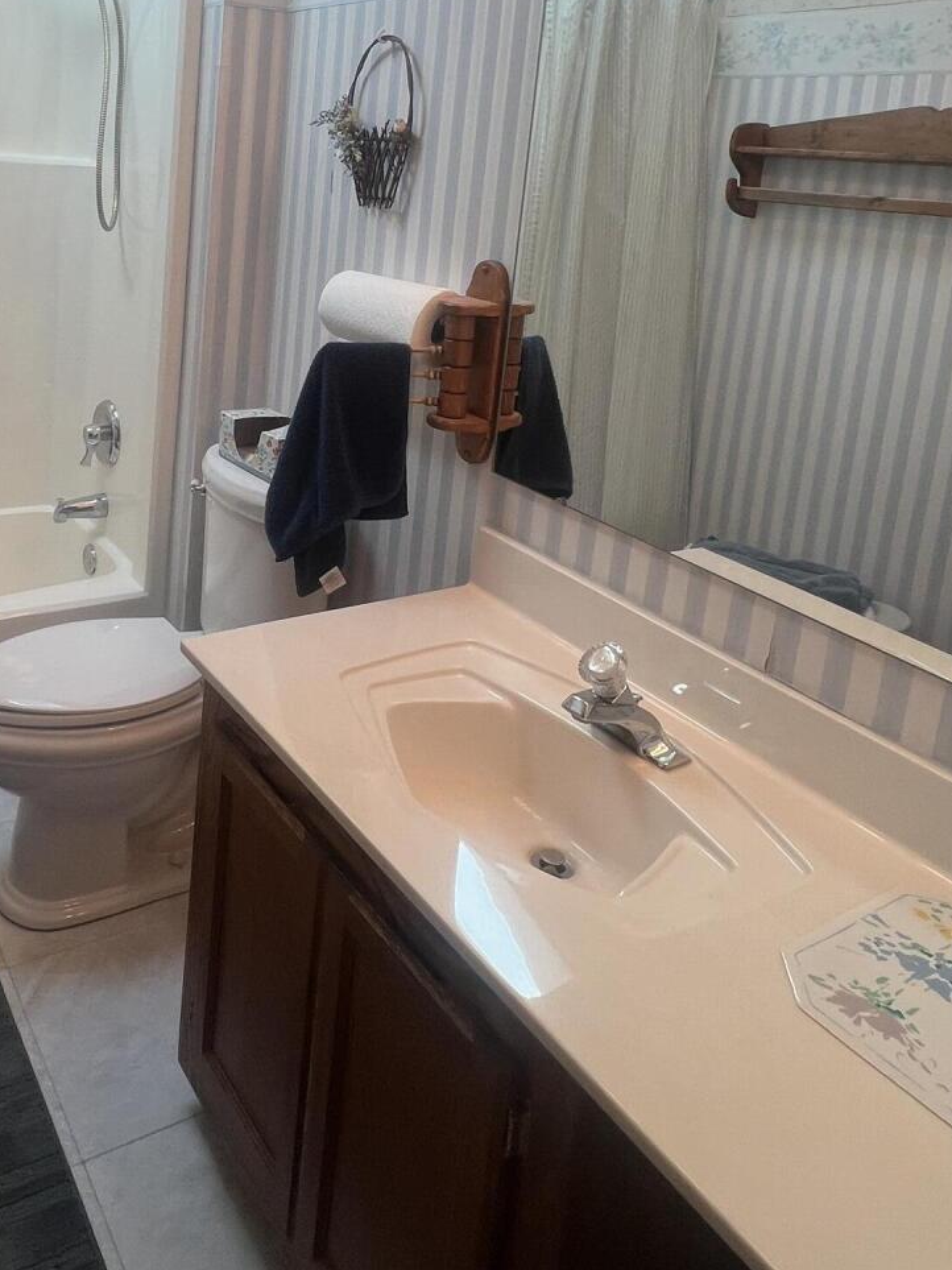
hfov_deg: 49.4
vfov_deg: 61.5
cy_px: 311
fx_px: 990
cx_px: 241
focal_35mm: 27
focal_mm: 1.57
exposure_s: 1/120
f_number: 1.8
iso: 50
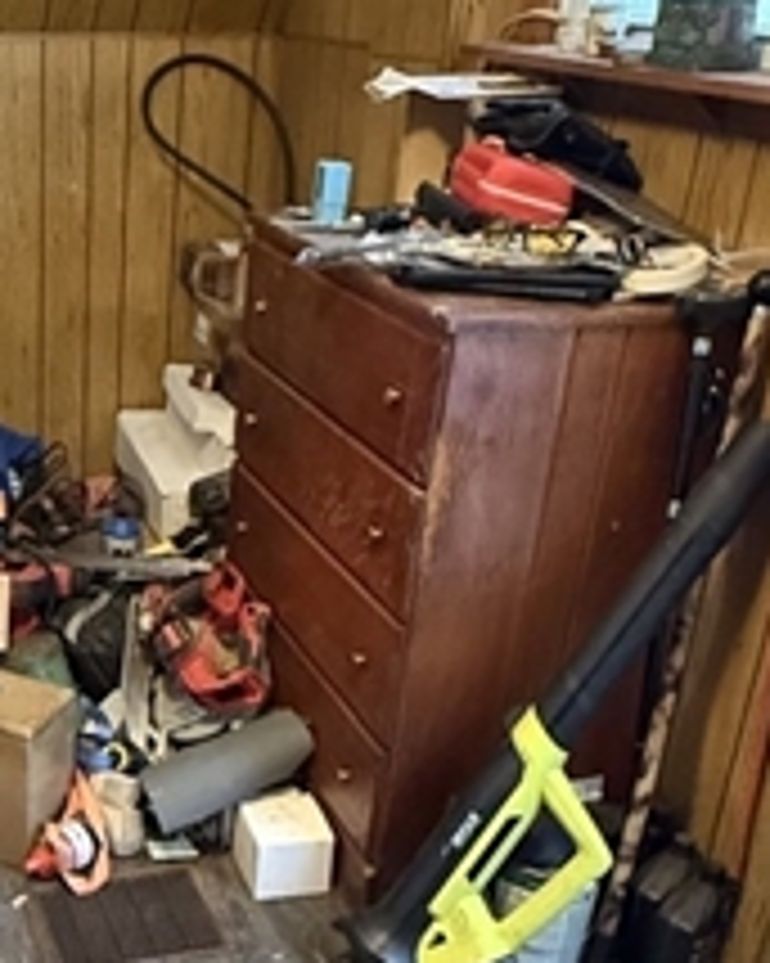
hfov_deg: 29.2
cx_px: 32
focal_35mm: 49
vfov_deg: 37.9
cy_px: 567
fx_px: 1397
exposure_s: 1/40
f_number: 2.2
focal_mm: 2.22
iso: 1600
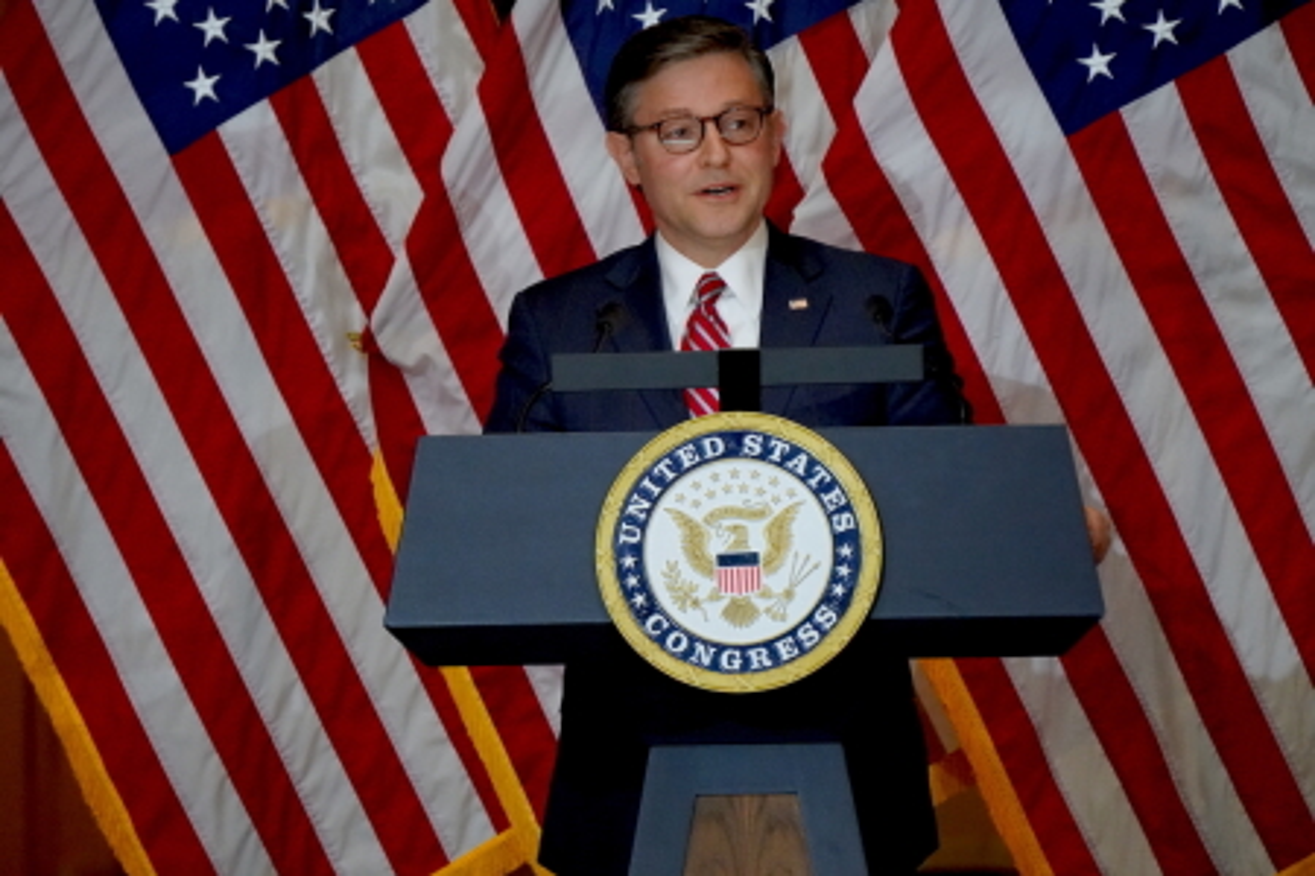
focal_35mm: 315
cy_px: 438
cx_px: 658
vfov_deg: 4.4
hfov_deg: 6.5
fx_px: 11505
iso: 6400
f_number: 6.3
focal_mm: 210
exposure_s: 1/200
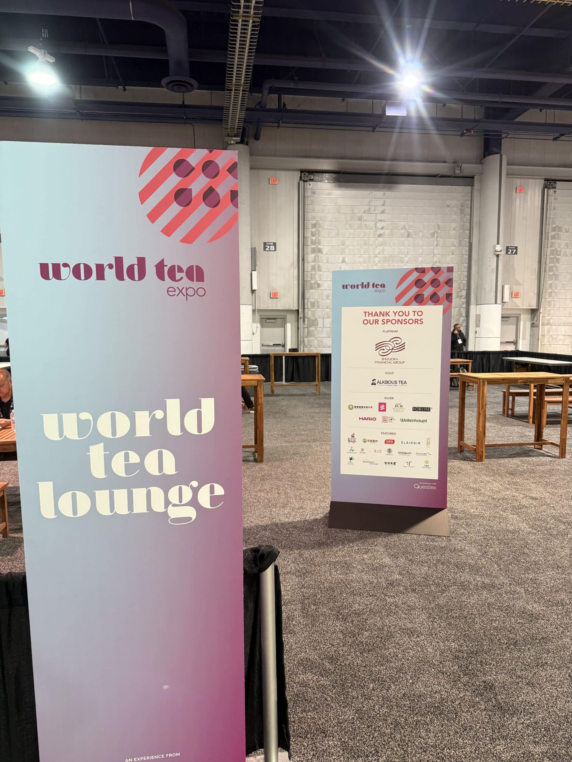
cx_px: 286
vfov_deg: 71.6
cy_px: 381
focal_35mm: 24
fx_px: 529
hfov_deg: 56.8
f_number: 1.78
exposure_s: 1/60
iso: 320
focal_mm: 6.76
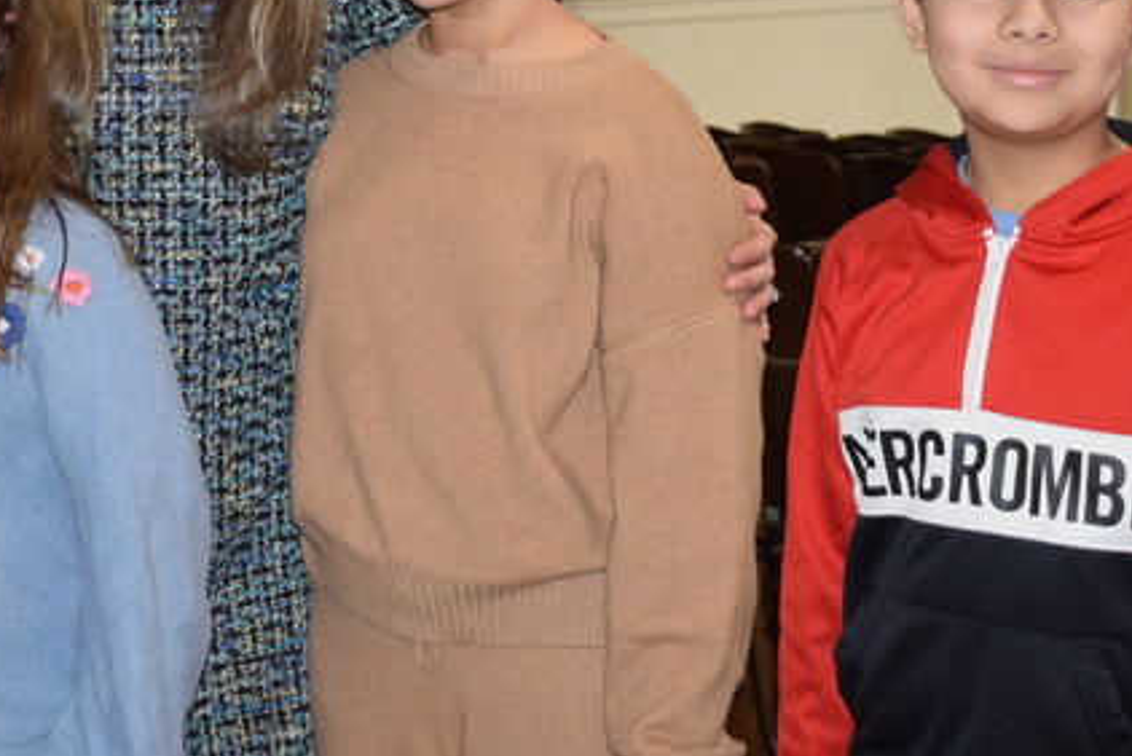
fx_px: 3090
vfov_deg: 13.8
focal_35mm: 98
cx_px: 263
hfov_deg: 20.6
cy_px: 42
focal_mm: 27
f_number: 4
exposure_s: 1/60
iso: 1250
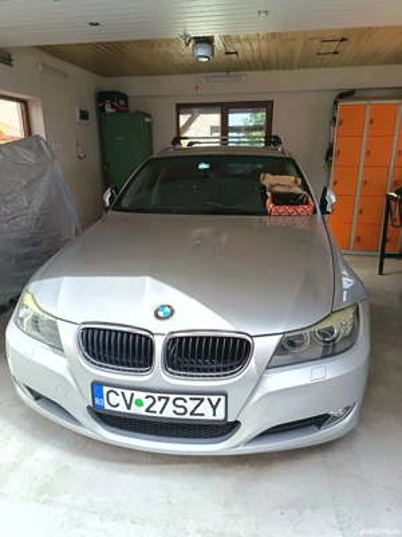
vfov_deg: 71.6
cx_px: 201
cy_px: 268
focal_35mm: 24
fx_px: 372
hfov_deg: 56.8
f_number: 1.75
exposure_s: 1/100
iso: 141
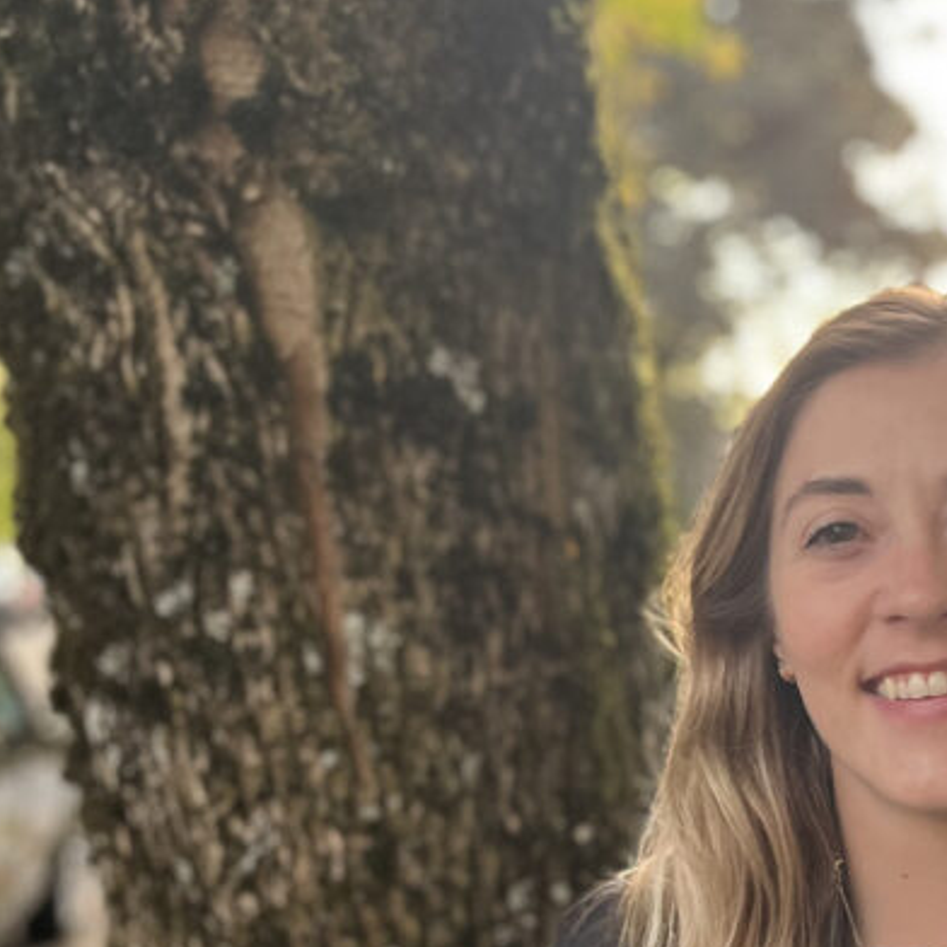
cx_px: 792
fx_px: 1857
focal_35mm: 60
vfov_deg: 28.2
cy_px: 710
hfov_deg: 27.9
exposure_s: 1/60
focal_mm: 5.1
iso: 400
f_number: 1.6
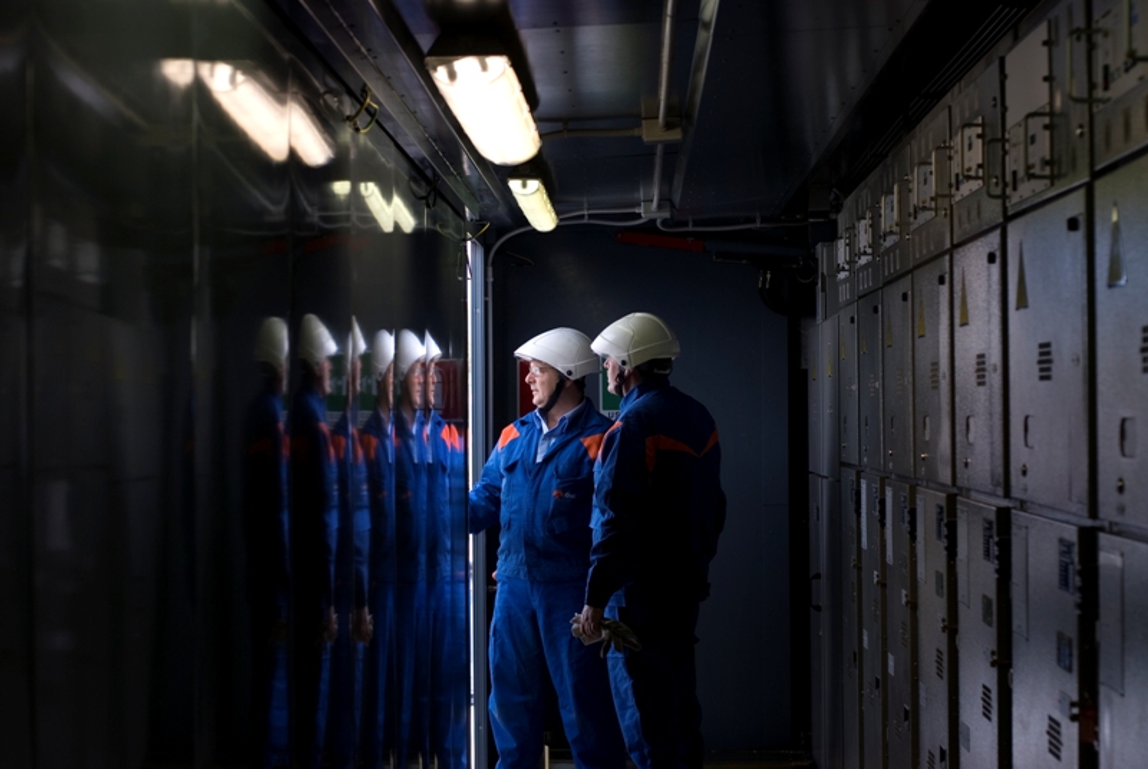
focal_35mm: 75
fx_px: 2395
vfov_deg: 18.2
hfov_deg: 27.0
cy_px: 384
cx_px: 574
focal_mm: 50
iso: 100
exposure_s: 1/80
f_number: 5
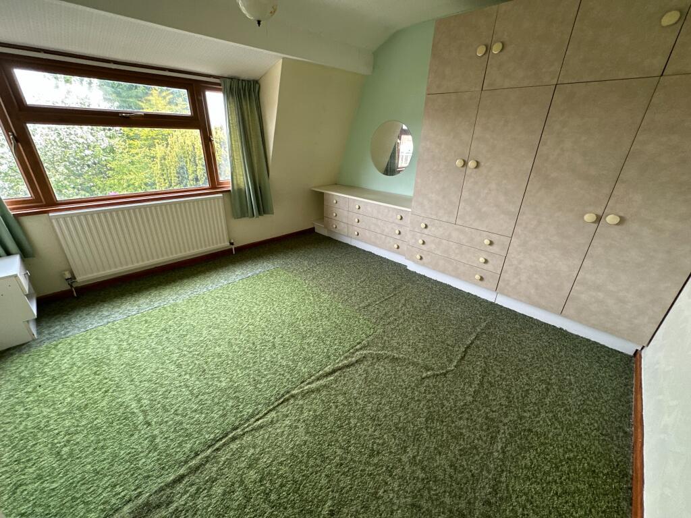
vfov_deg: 85.7
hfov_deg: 102.1
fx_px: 279
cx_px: 346
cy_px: 259
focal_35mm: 14
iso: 160
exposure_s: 1/99
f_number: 2.2
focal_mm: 2.22
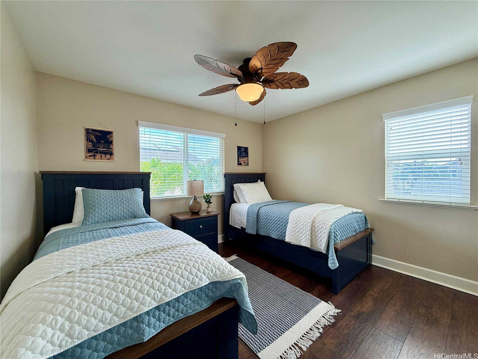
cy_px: 180
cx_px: 239
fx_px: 193
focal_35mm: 14
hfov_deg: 102.1
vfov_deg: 85.7
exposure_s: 1/120
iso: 80
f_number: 2.2
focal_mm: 2.22
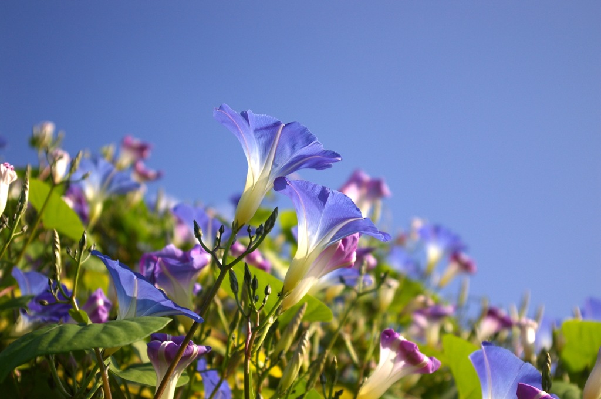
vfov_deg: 21.0
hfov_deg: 31.2
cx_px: 300
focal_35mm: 64
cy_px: 200
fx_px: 1075
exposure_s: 1/1500
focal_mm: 43
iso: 200
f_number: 5.6
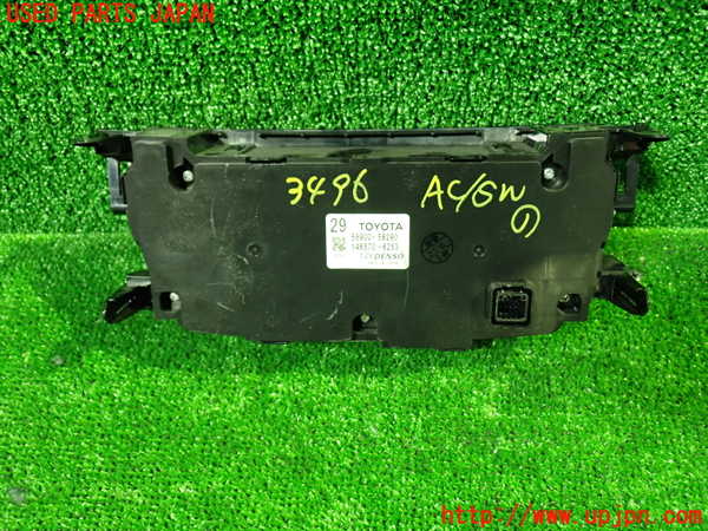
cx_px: 354
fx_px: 614
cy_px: 266
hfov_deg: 60.0
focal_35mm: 30
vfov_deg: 46.8
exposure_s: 1/20
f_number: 2.3
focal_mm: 5.4
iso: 800
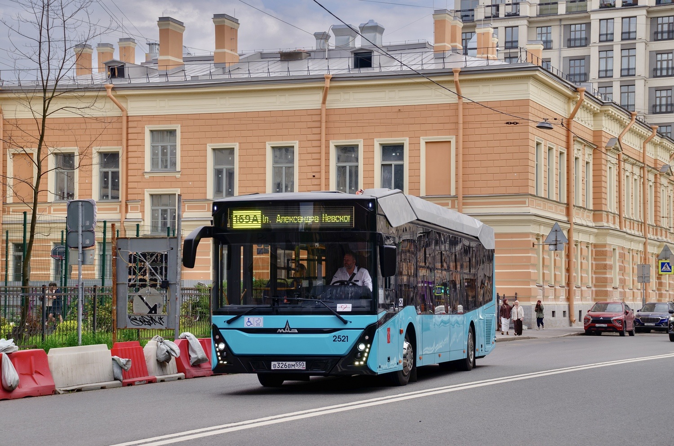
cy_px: 223
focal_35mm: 78
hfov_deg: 26.0
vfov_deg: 17.4
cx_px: 337
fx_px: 1457
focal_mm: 52
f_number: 7.1
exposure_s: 1/400
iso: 160
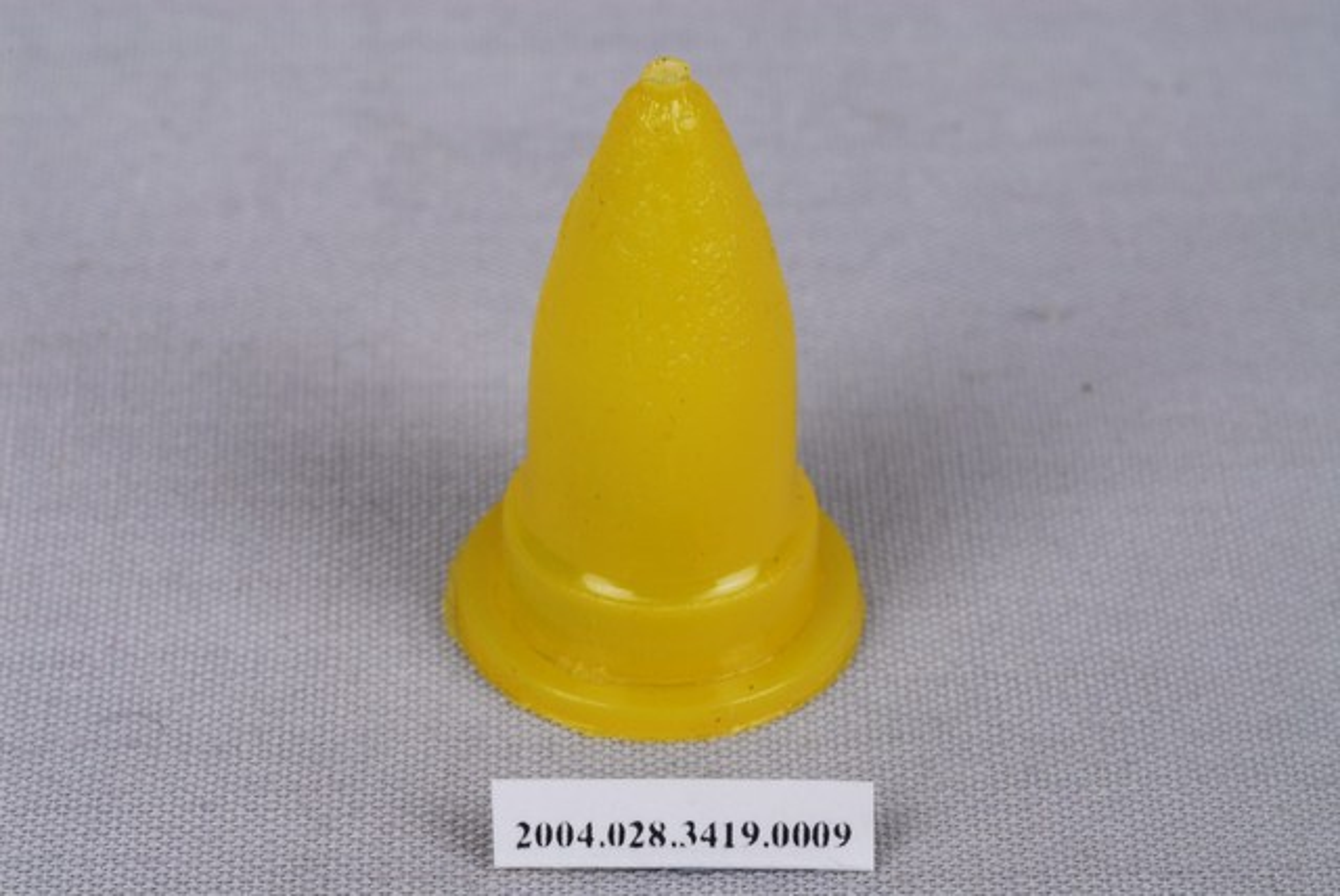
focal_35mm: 90
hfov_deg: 22.6
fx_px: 3353
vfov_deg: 15.2
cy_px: 448
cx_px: 670
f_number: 32
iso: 100
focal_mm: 60
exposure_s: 1/60
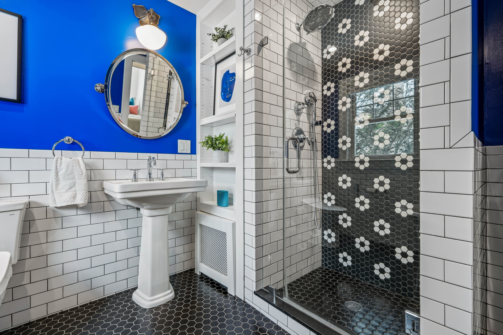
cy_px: 168
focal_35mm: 16
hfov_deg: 96.7
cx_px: 252
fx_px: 224
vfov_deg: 73.7
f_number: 8
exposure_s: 1/10
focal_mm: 16
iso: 400
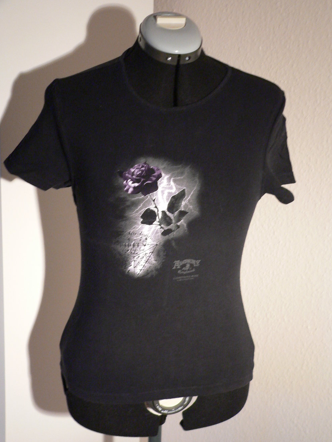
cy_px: 222
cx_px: 168
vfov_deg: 31.2
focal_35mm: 62
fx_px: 793
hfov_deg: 23.7
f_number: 2.8
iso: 200
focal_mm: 10.2
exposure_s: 1/6
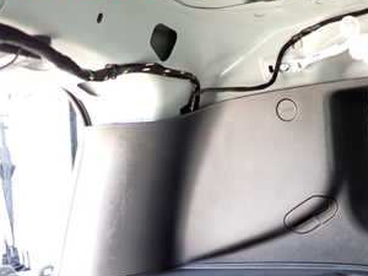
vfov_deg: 28.2
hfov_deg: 37.0
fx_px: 532
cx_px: 288
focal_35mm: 50
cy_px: 240
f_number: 2
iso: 200
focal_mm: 4.5
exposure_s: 1/40
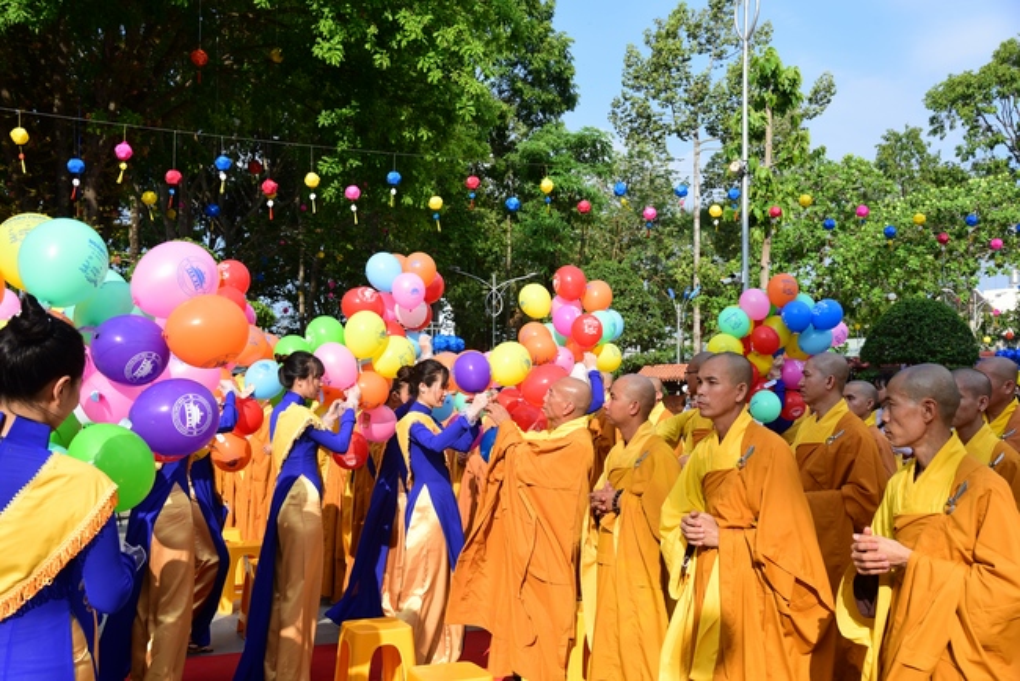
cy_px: 340
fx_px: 1077
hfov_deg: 50.7
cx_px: 510
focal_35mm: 38
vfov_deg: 35.1
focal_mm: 38
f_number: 7.1
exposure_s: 1/320
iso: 160
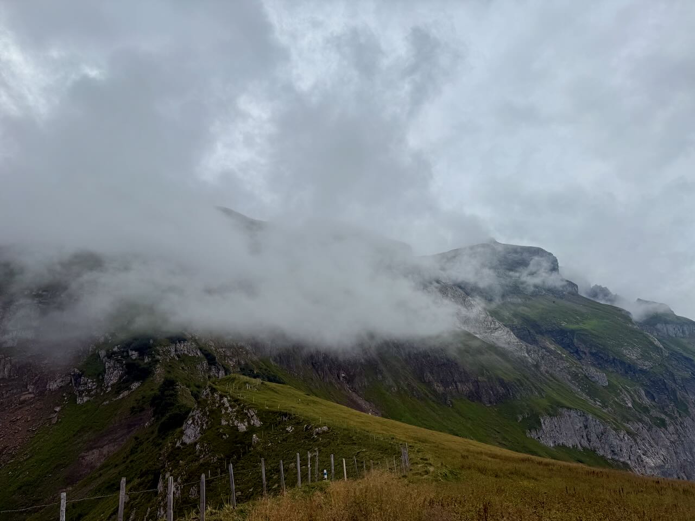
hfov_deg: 71.6
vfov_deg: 56.8
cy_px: 260
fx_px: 482
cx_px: 348
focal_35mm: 24
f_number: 1.78
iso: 80
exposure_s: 1/8130
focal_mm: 6.76
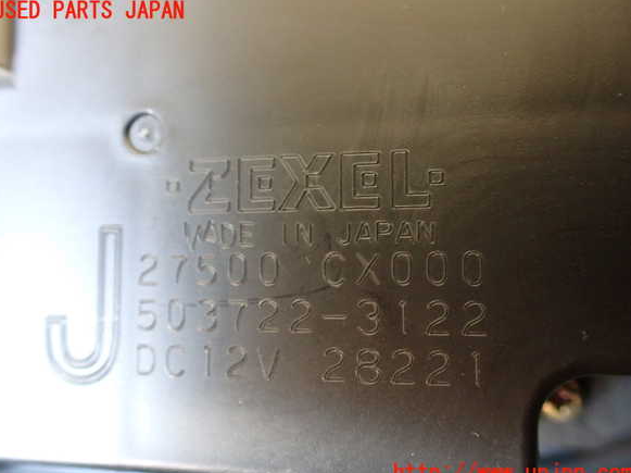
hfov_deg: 58.4
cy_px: 242
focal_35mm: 31
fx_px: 565
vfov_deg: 45.4
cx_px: 313
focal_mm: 5.4
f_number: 2.3
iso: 800
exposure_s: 1/30
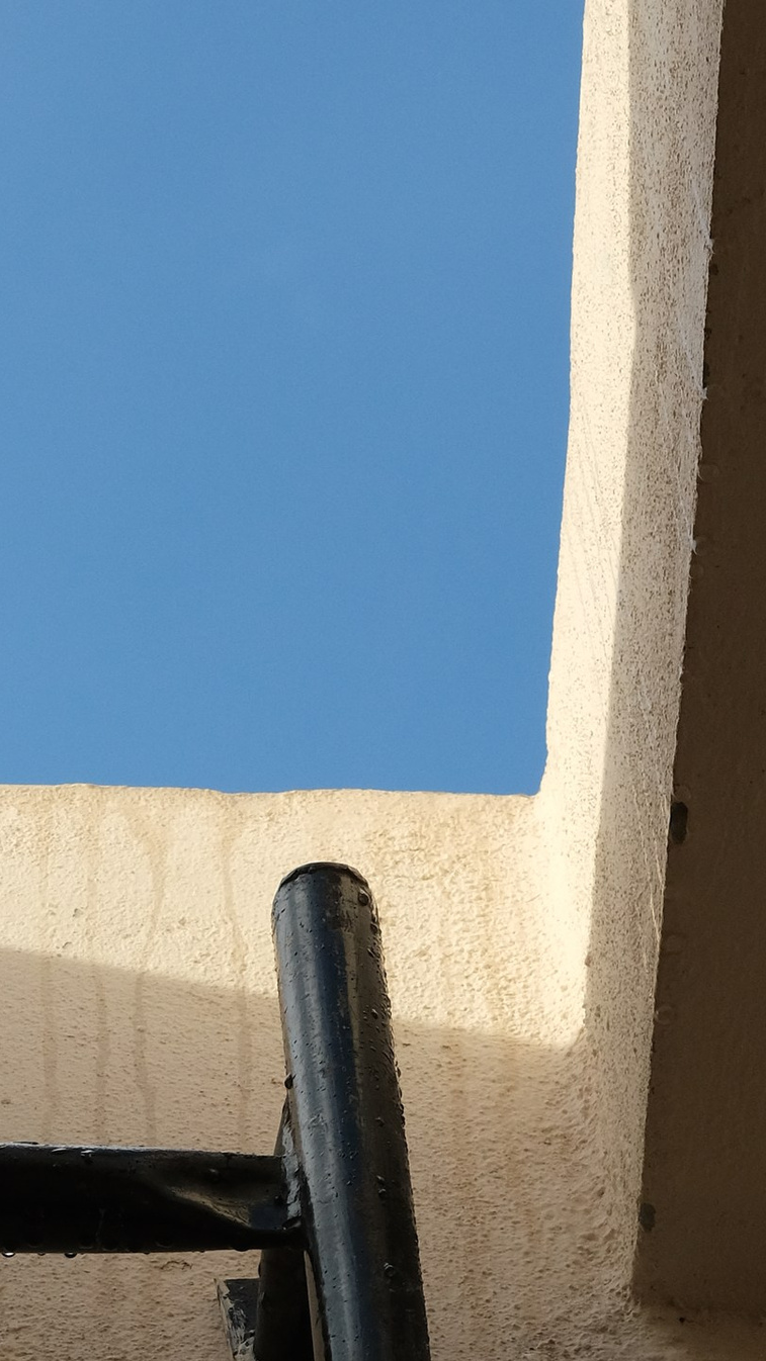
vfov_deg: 8.0
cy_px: 1270
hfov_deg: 4.5
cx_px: -375
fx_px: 9715
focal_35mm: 269
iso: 800
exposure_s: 1/500
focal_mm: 60
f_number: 9
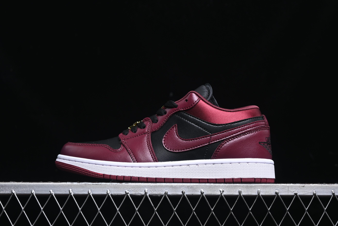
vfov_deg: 18.2
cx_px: 169
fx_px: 704
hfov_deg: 27.0
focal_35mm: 75
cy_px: 113
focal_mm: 50
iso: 160
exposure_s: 1/50
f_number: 6.3
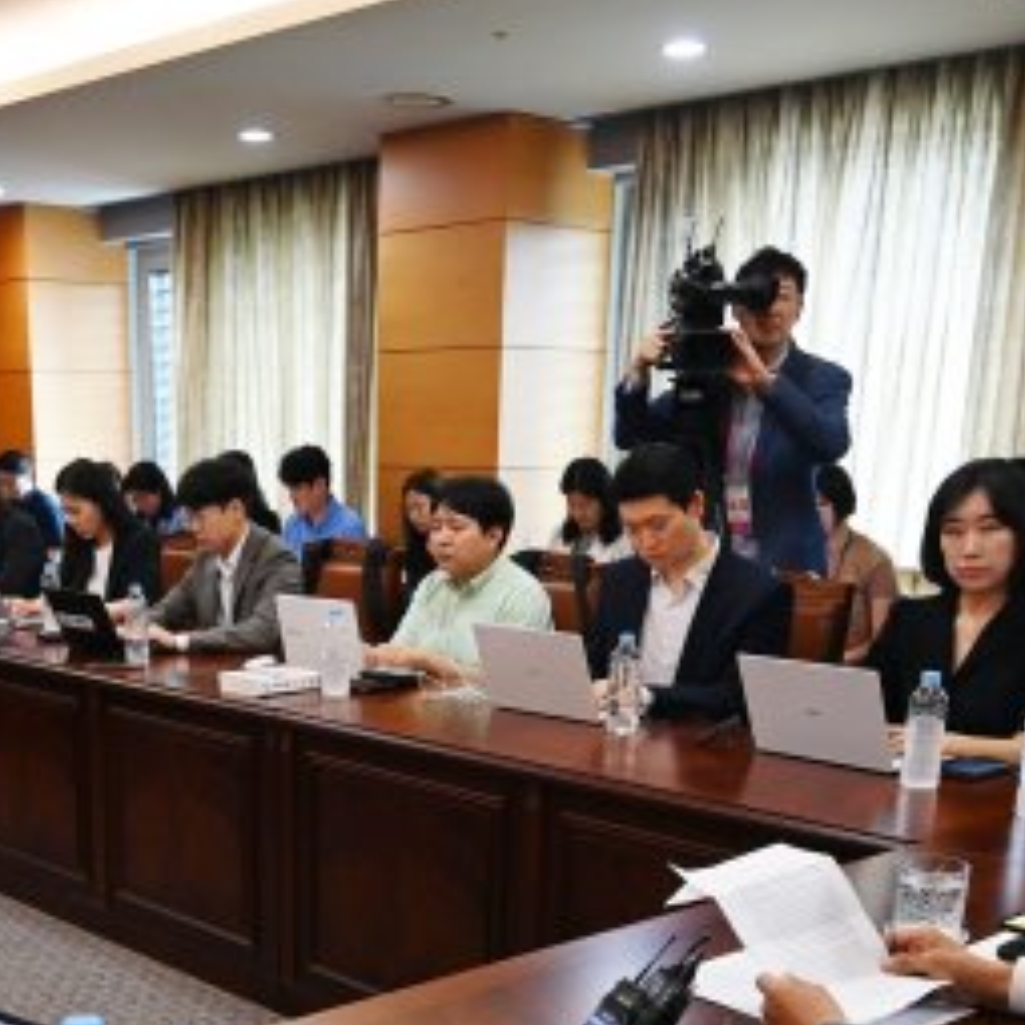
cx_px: 297
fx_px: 1608
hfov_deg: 34.8
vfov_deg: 33.5
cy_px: 922
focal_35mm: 48
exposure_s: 1/160
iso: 1600
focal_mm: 18
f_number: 4
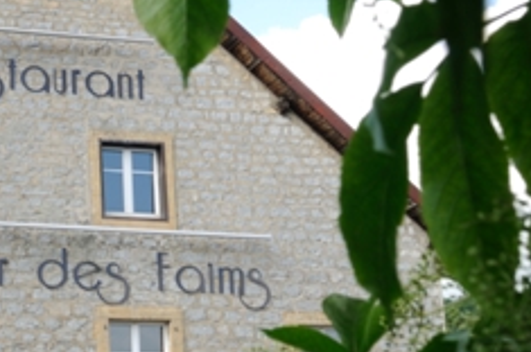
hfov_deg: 20.1
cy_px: 108
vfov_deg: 13.7
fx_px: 1459
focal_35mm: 99
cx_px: 34
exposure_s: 1/30
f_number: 11
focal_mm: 31
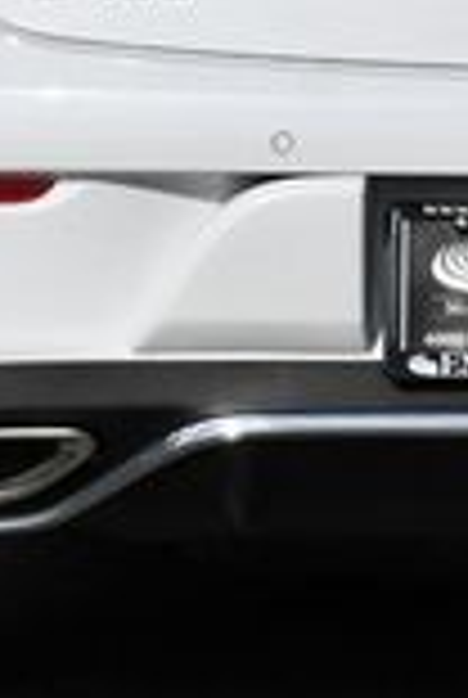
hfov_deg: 4.2
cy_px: 14
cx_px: 594
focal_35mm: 330
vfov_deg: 6.2
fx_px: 6406
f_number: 11
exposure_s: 1/500
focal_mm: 40
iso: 100
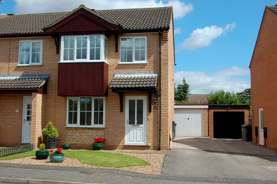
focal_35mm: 39
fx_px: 300
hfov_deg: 49.6
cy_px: 92
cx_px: 138
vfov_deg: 34.2
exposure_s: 1/320
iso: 200
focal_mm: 26
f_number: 9
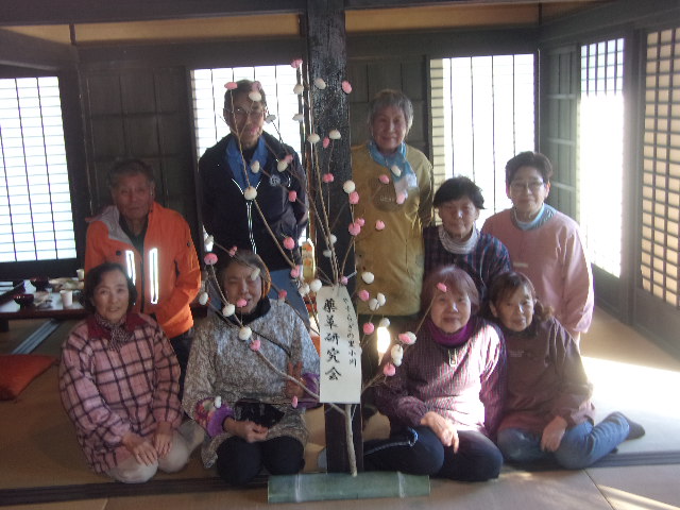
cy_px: 255
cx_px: 340
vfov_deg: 34.3
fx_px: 825
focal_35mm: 42
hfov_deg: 44.8
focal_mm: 7.6
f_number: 3.7
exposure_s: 1/34
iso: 242
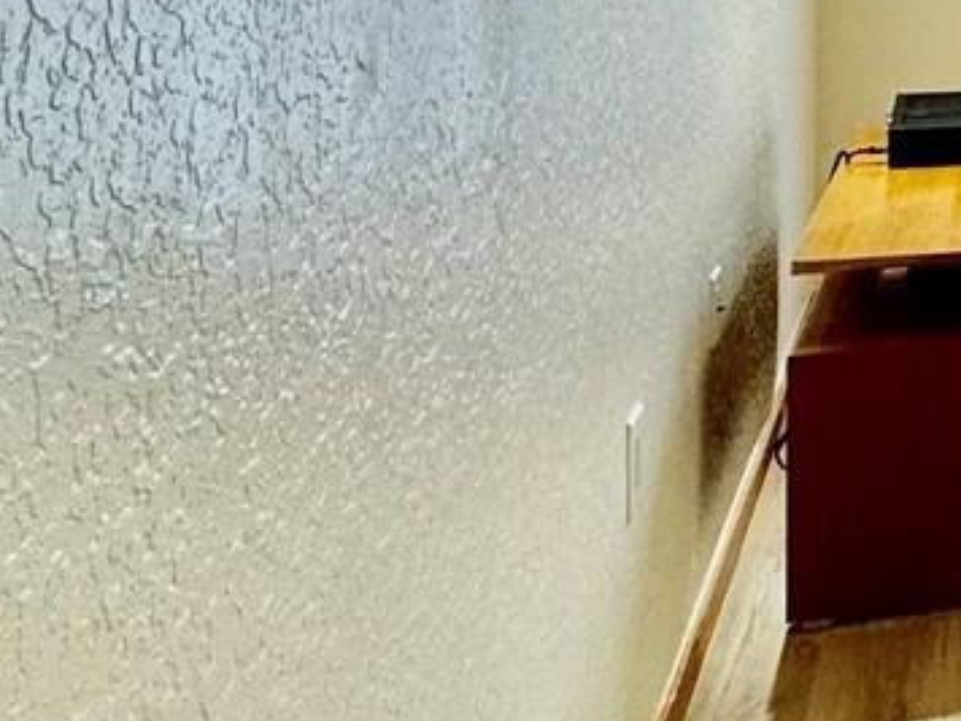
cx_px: 1814
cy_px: -140
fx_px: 1749
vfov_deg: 21.6
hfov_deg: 20.0
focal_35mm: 63
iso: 80
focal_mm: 2.22
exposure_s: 1/120
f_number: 2.2
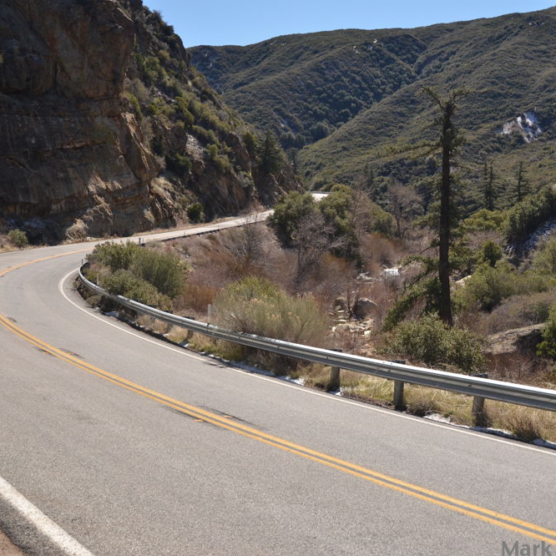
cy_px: 278
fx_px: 781
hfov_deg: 39.1
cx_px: 251
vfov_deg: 39.2
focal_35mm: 43
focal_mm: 22
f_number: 6.3
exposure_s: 1/1000
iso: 640
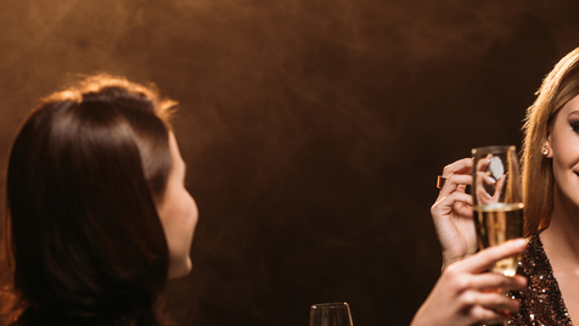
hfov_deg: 8.4
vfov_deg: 4.8
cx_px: 569
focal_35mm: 255
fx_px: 3916
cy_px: 159
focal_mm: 116
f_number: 4
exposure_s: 1/250
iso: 100
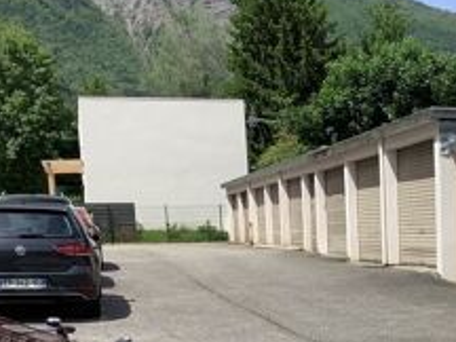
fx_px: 909
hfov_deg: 27.3
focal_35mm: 69
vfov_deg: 20.6
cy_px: 350
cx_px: 397
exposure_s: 1/1567
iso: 25
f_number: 2.4
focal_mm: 3.3
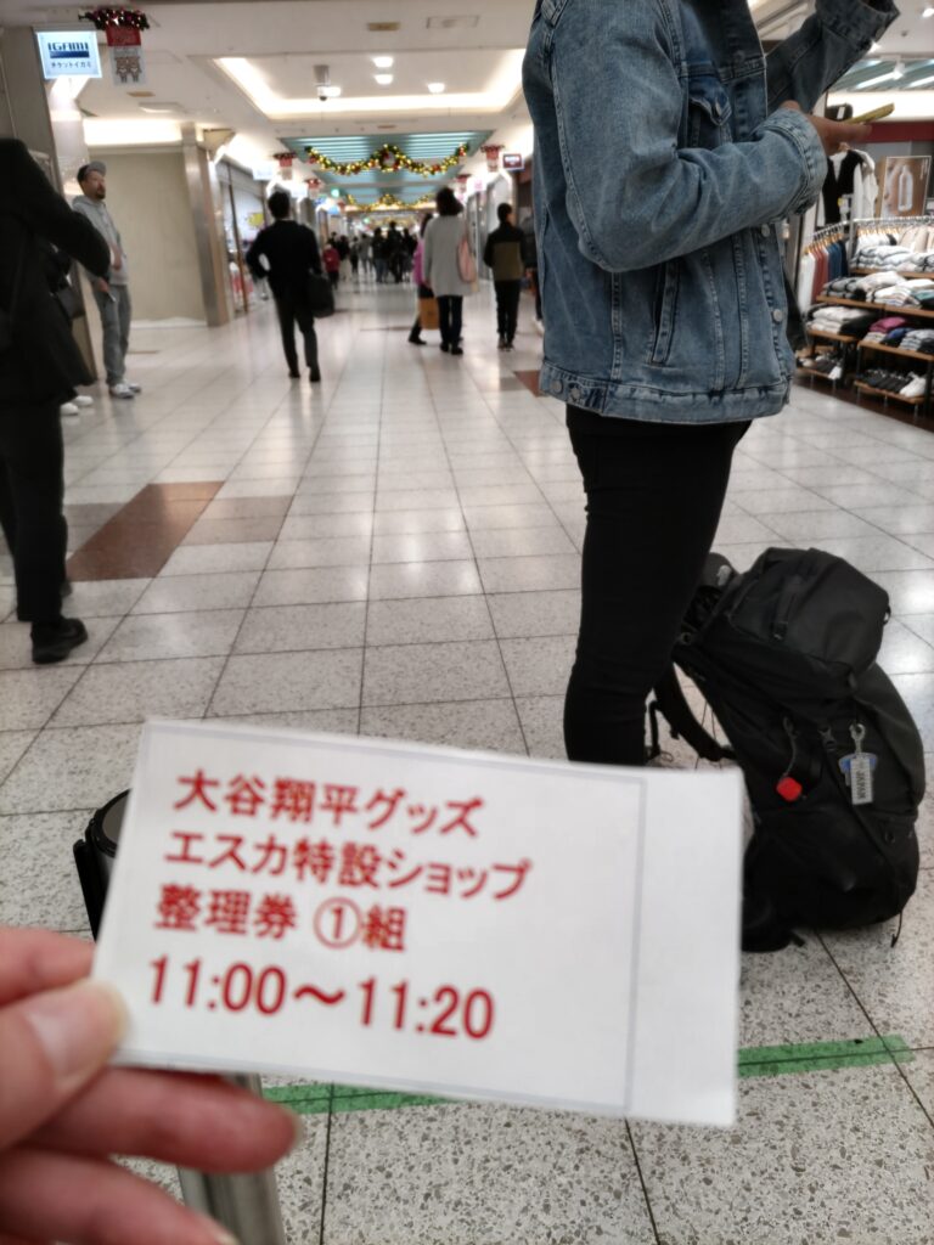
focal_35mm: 26
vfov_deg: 67.3
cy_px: 622
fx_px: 935
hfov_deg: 53.1
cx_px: 467
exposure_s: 1/100
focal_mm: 4.8
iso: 229
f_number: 1.79
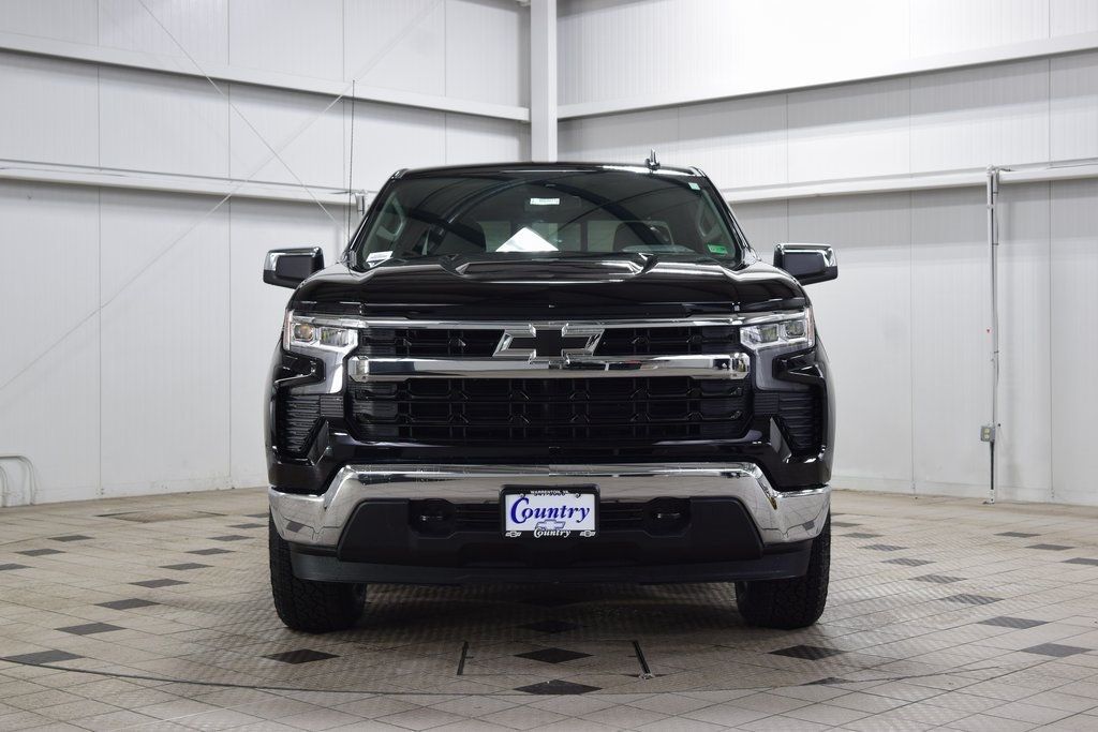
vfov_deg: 25.1
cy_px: 366
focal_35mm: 54
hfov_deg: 36.9
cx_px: 549
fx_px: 1647
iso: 400
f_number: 6.3
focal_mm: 36
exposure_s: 1/15
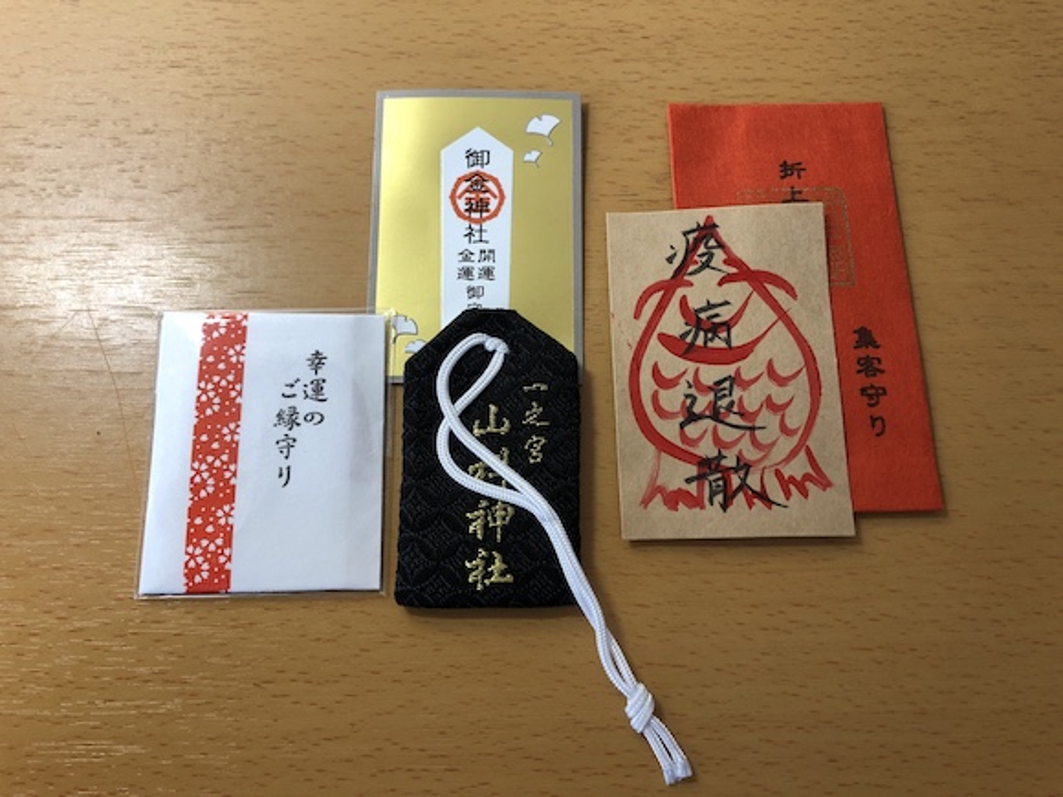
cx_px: 532
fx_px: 860
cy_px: 398
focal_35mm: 28
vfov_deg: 49.7
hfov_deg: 63.4
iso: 40
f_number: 1.8
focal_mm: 4
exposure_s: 1/24
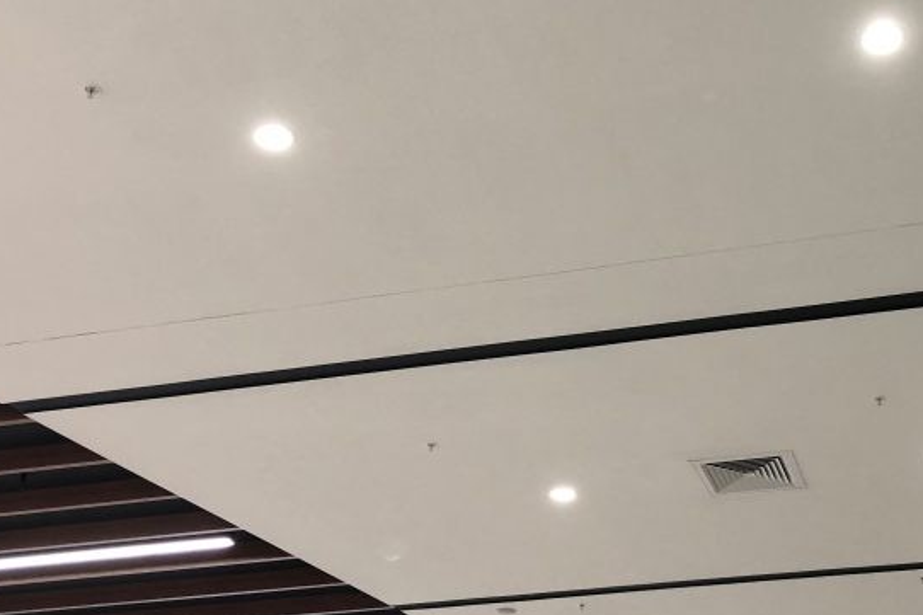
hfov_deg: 35.7
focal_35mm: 55
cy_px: 327
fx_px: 1410
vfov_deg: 24.6
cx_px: 659
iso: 32
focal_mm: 3.99
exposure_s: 1/25
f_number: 1.8
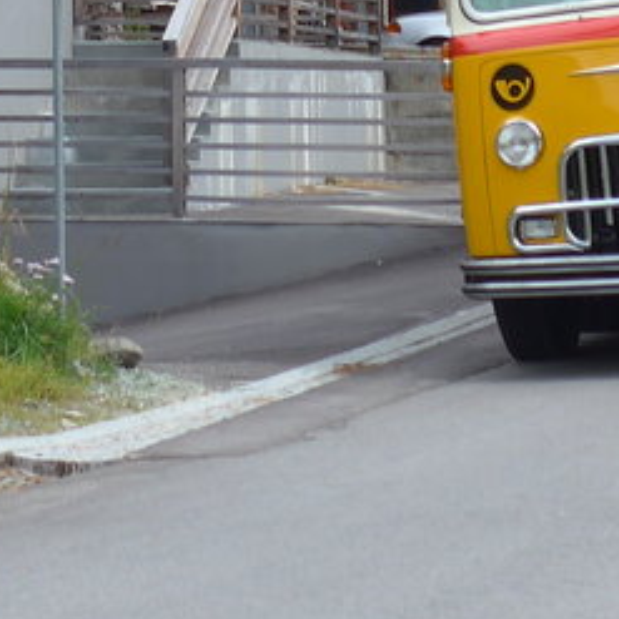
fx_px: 4512
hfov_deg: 7.8
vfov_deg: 7.6
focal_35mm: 223
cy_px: -451
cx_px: -18
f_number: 3.3
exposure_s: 1/500
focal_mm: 10.7
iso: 80
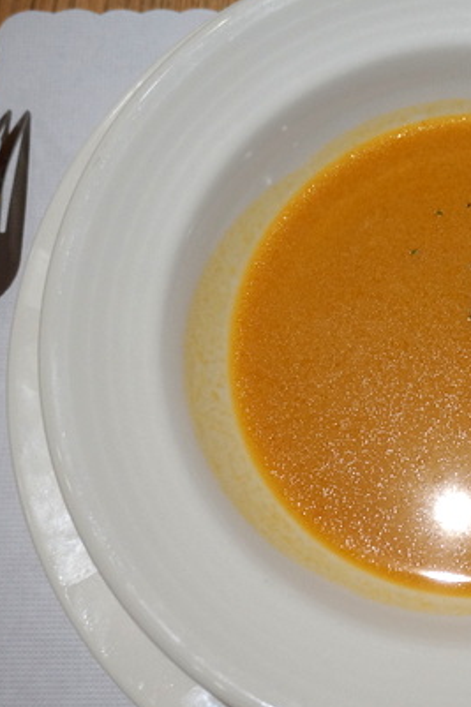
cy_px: 368
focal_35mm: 60
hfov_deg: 21.9
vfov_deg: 33.5
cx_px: 457
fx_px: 1174
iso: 800
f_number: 4.5
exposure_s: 1/60
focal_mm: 25
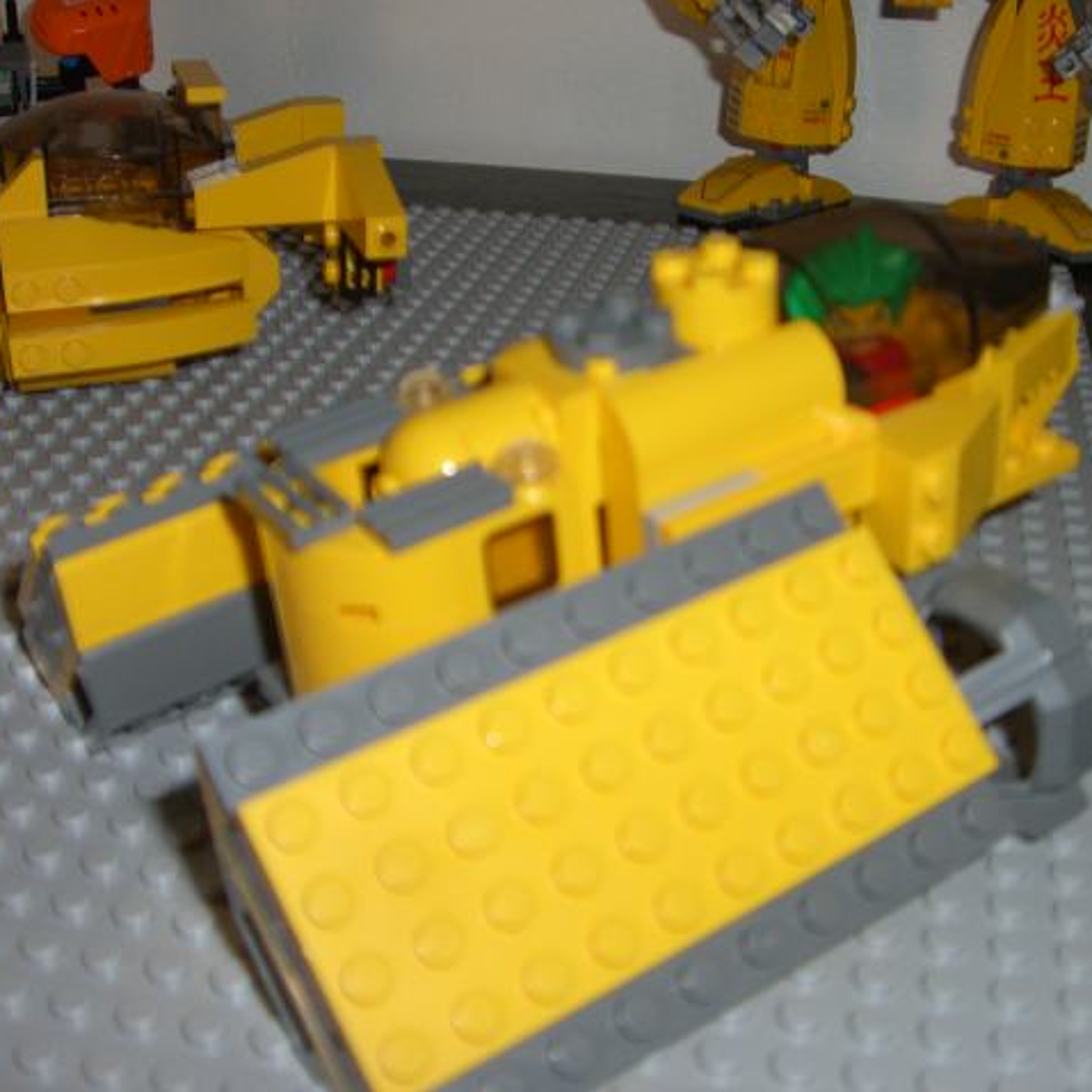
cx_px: 669
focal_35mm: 45
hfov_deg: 37.4
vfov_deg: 37.6
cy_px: 546
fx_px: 1606
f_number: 2.7
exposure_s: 1/60
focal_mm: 6.2
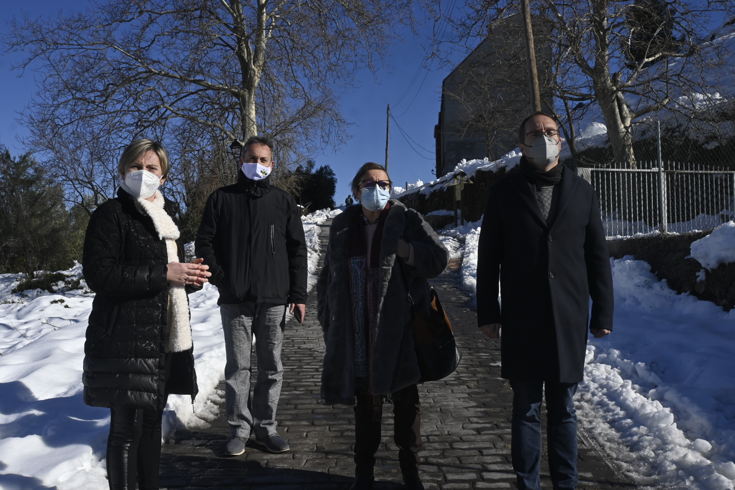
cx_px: 368
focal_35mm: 38
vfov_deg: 35.5
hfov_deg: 51.3
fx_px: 766
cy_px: 245
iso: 100
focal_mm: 25
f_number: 9
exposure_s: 1/640
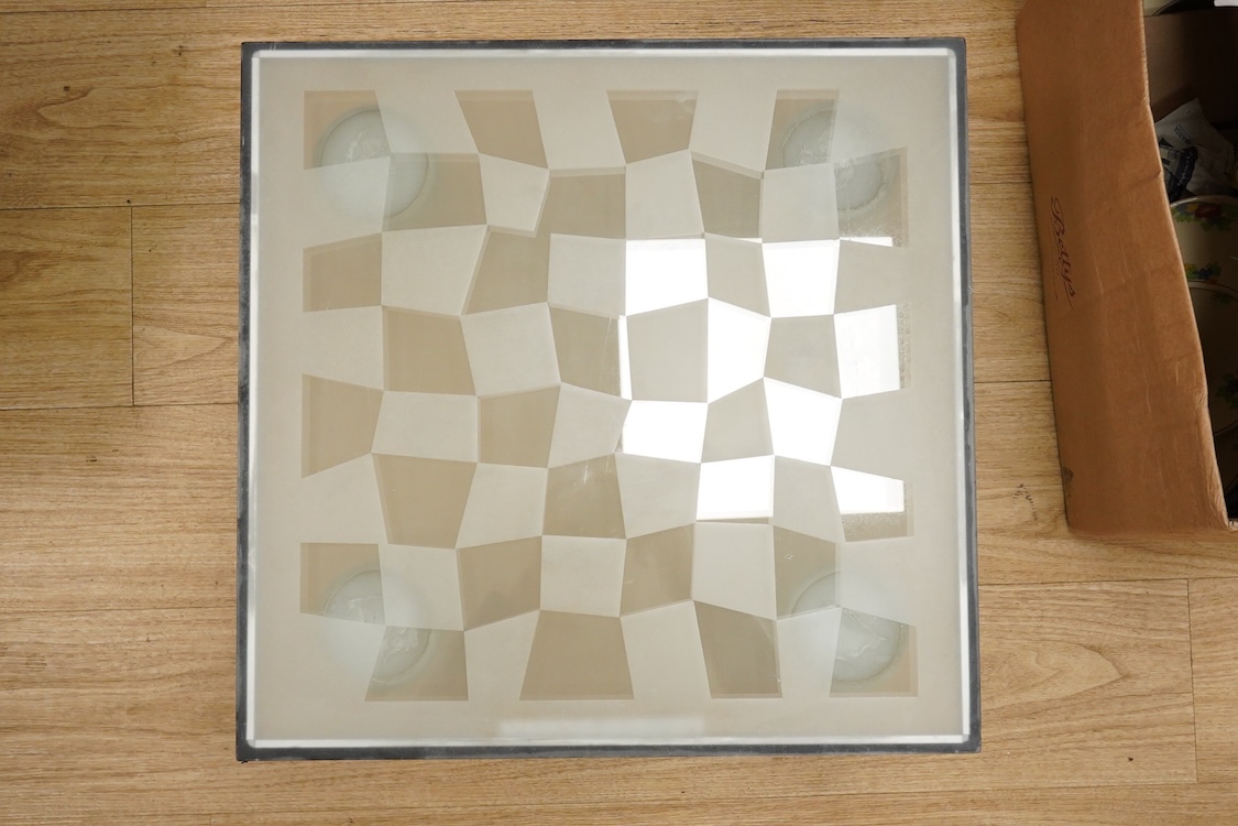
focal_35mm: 45
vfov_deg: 29.9
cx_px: 619
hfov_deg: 43.6
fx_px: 1547
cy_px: 413
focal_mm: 30
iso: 2500
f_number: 10
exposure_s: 1/160
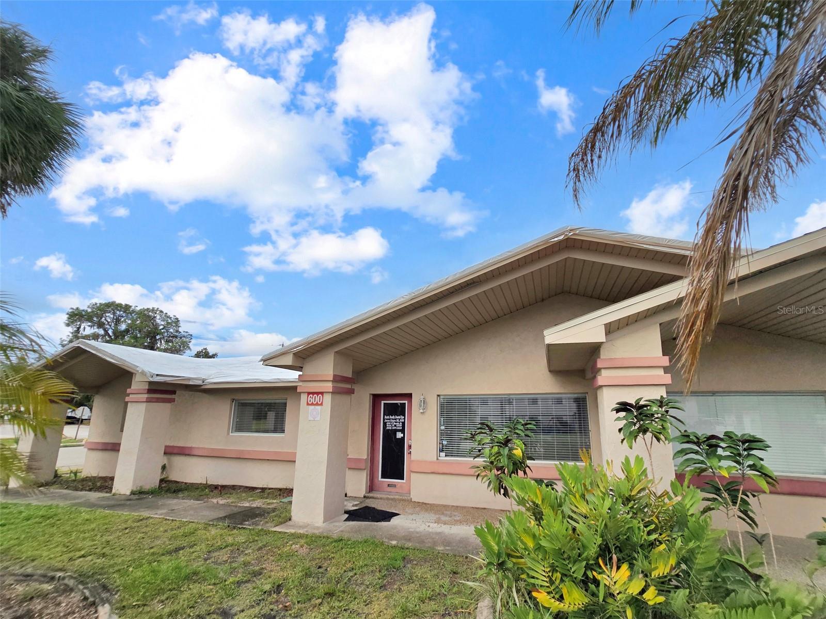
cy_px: 310
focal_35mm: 13
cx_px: 413
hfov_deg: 106.2
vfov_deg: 89.9
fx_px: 310
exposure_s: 1/2701
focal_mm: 2.2
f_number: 2.2
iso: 50
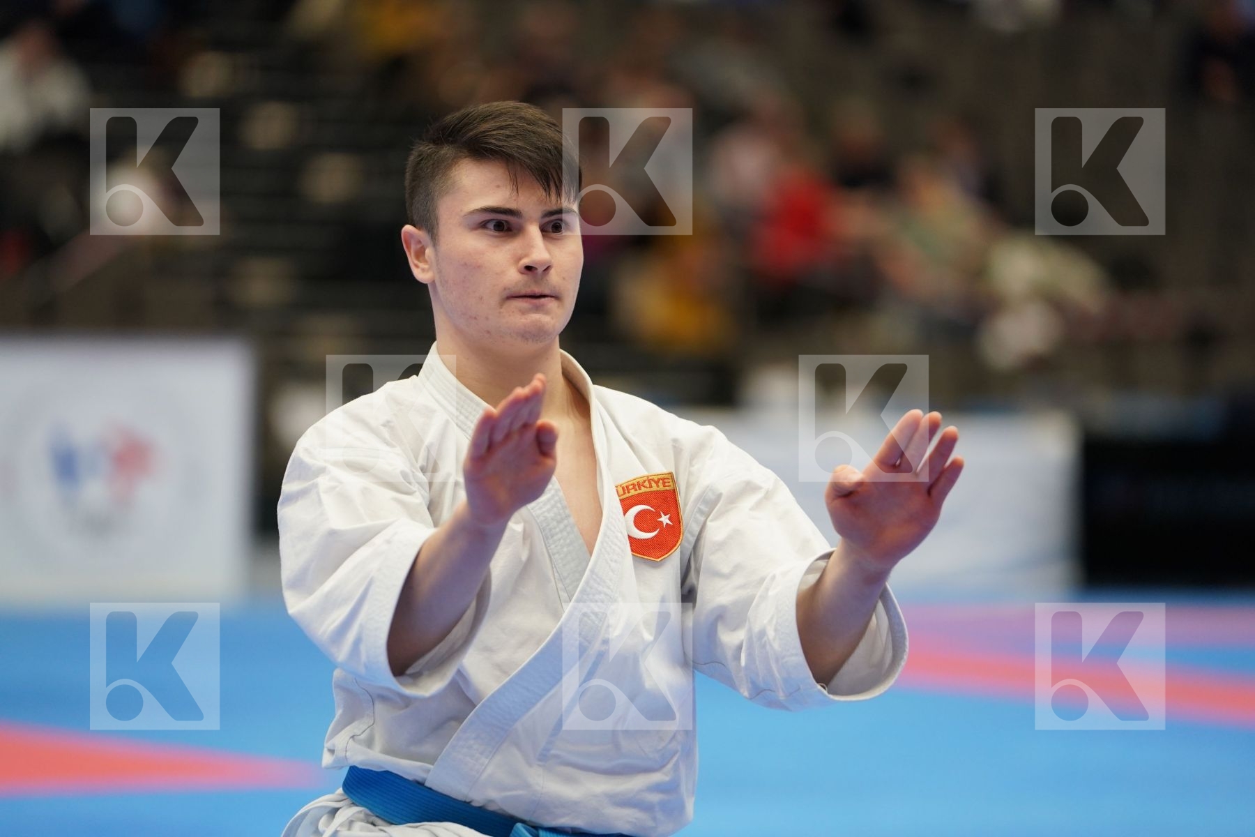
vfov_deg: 7.2
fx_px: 6658
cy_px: 418
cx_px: 628
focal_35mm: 191
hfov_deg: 10.8
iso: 1600
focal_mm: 191
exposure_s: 1/500
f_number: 2.8
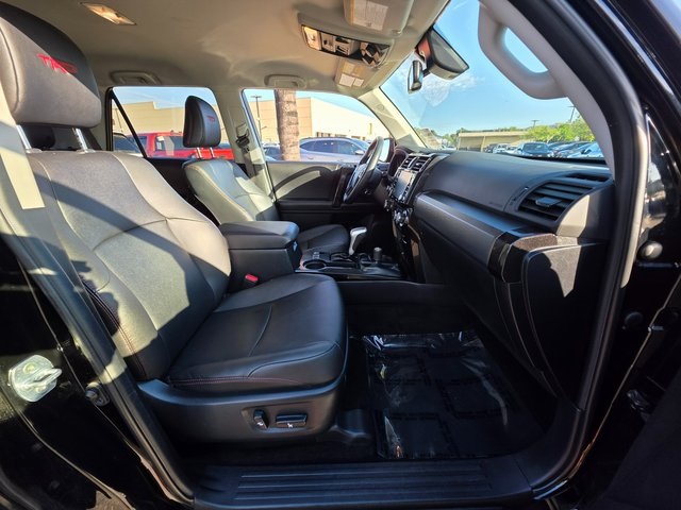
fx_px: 256
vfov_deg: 89.9
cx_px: 340
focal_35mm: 13
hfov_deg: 106.2
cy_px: 255
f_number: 1.9
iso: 25
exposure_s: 1/120
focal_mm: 2.2
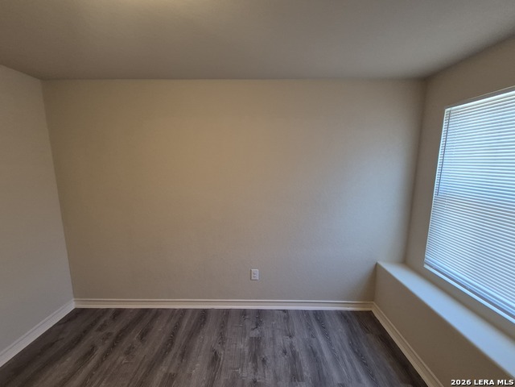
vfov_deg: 89.9
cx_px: 258
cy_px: 194
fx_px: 193
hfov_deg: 106.2
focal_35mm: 13
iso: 160
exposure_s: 1/60
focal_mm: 1.74
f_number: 2.2
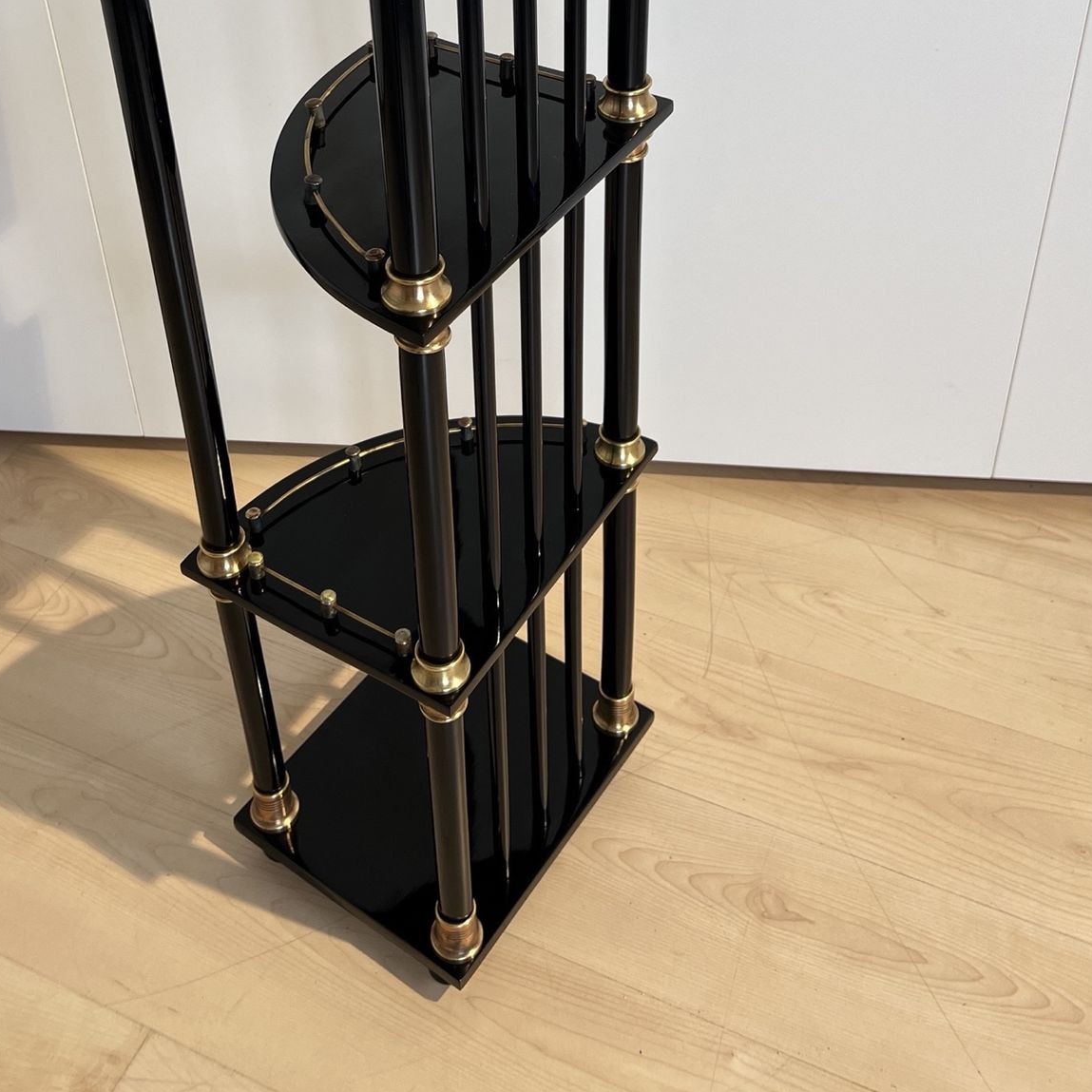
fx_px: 1428
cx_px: 479
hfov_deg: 41.8
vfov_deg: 39.9
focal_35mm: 40
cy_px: 189
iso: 80
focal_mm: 5.7
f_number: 1.5
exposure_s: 1/100
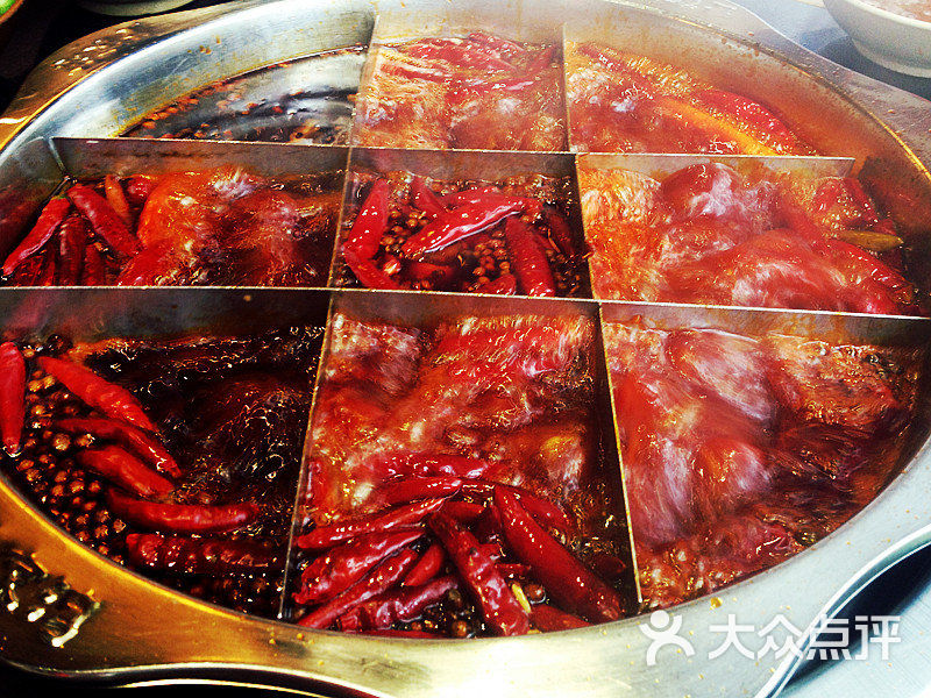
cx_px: 466
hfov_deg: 52.6
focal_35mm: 35
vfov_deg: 40.7
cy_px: 349
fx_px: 941
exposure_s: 1/20
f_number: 2.4
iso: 80
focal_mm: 4.28
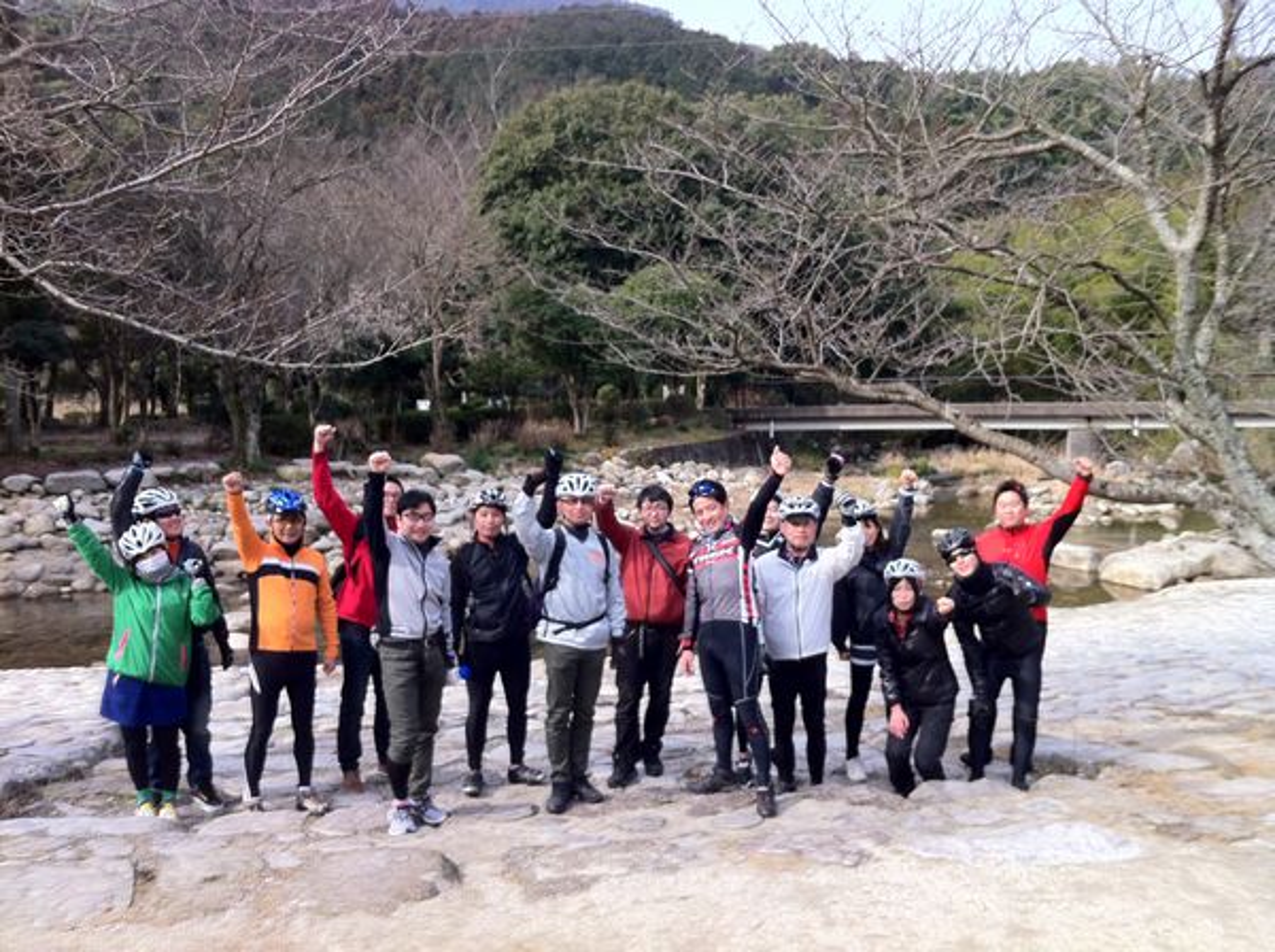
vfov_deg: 40.6
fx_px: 1287
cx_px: 638
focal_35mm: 35
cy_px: 476
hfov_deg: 52.7
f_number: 2.8
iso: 80
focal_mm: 3.85
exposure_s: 1/392
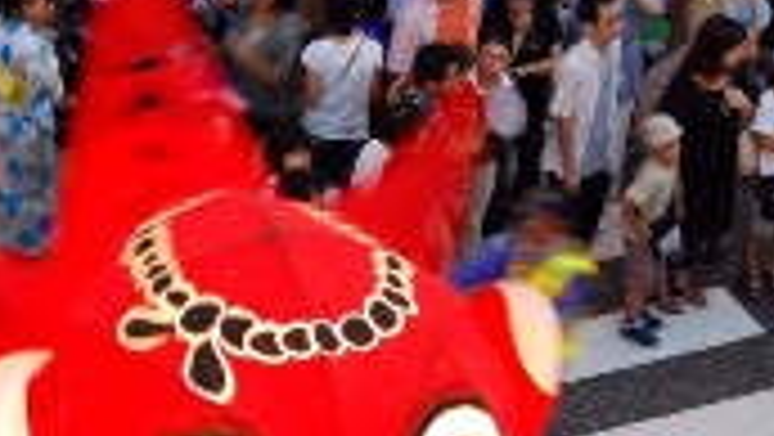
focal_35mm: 336
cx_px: 382
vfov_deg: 3.6
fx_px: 6900
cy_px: 432
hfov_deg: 6.4
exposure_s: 1/6
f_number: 11
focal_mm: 82
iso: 400
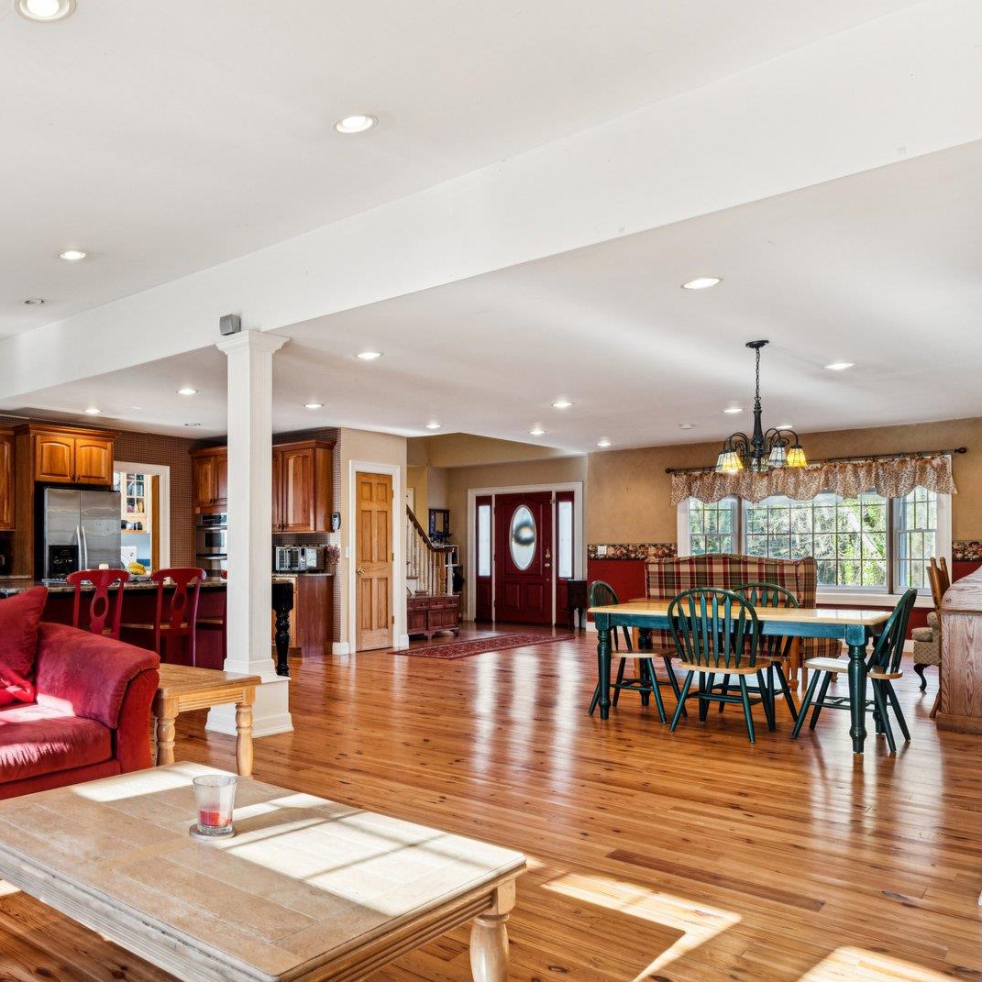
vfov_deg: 60.7
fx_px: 834
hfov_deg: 55.9
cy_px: 554
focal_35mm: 26
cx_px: 175
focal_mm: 16
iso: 320
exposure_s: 1/20
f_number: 8
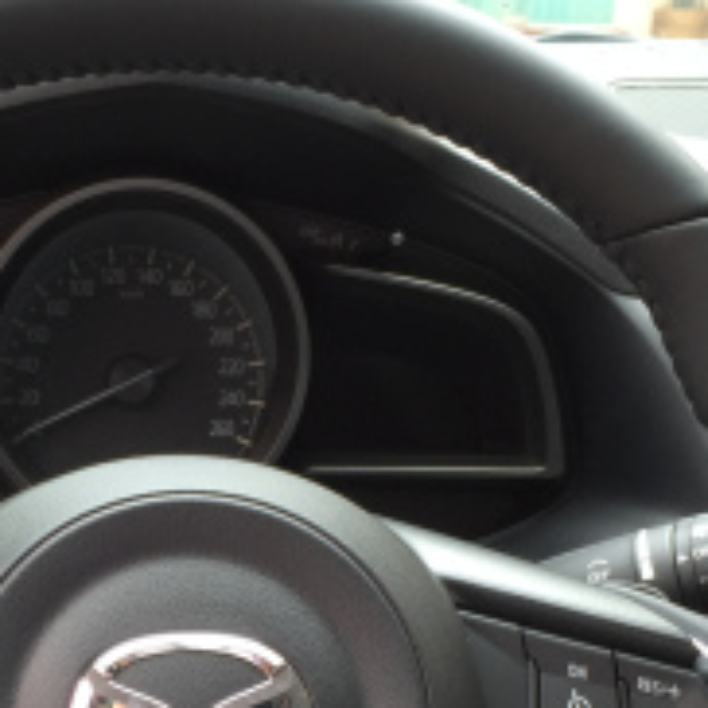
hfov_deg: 21.7
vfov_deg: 21.2
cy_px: 689
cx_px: 179
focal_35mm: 79
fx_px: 1828
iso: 32
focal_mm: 4.15
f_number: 2.2
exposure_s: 1/50
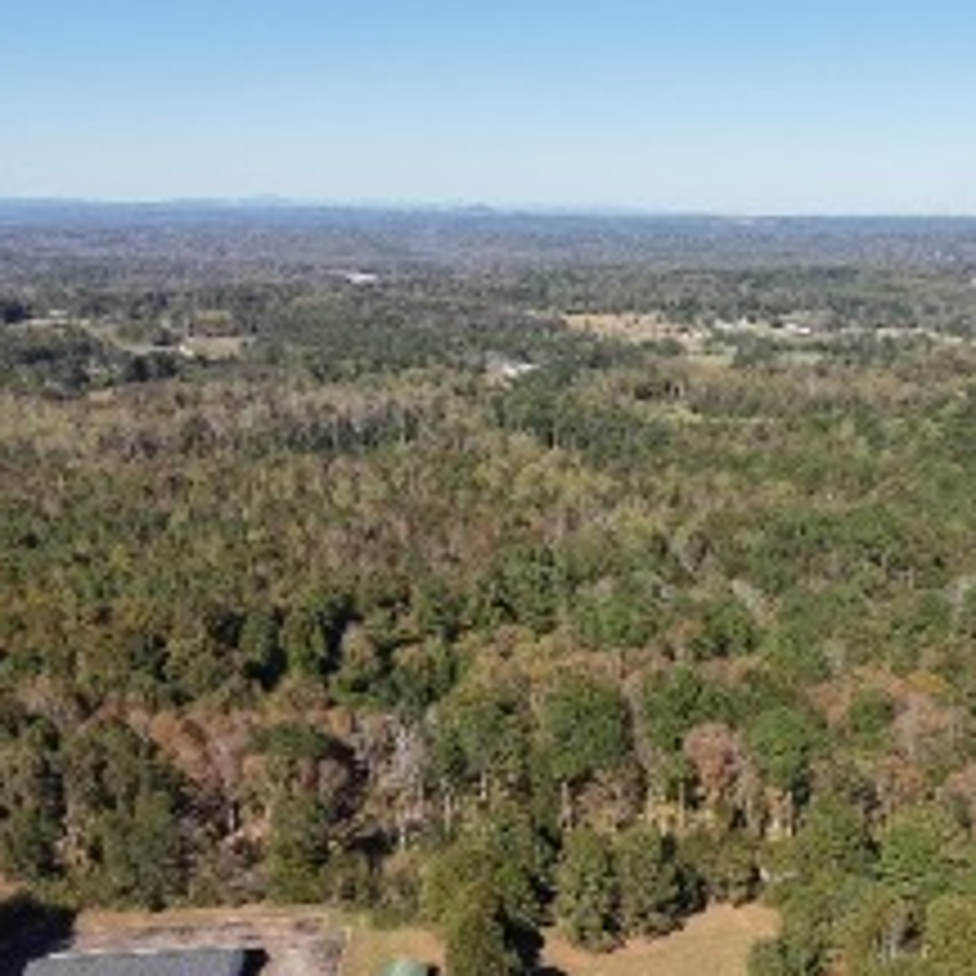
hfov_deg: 35.2
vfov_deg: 35.9
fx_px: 1499
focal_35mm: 47
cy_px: 612
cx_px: 747
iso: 200
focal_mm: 8.67
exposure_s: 1/4000
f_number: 1.8
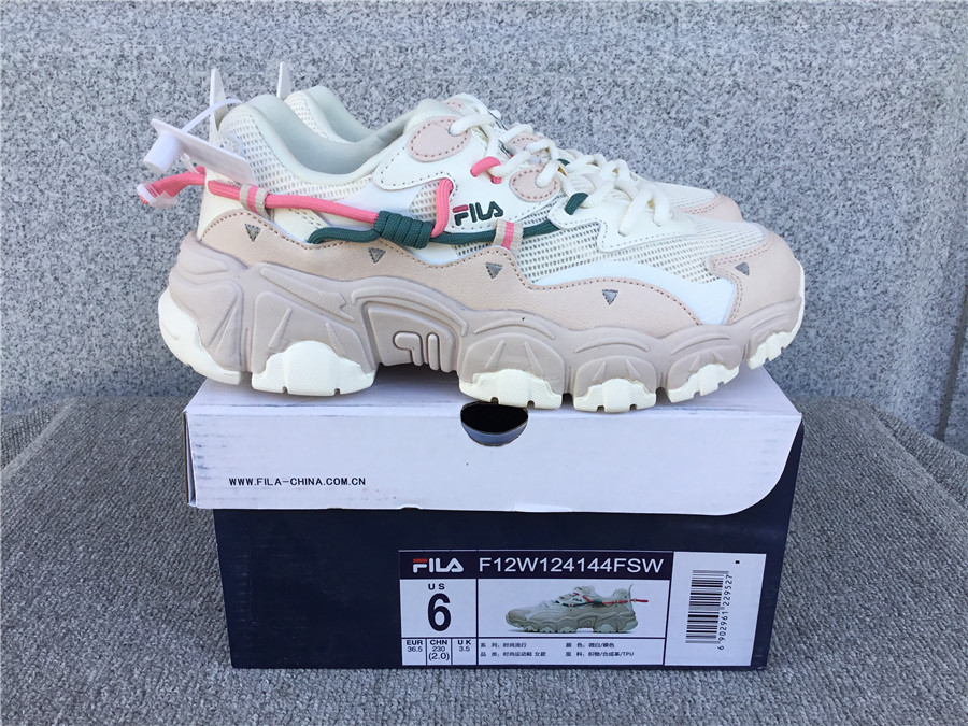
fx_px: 867
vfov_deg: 45.4
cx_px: 484
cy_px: 363
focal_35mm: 31
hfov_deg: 58.4
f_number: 2.4
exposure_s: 1/344
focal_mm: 3.3
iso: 25
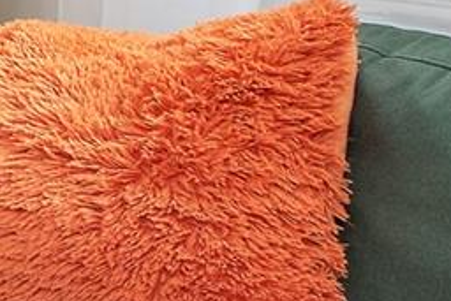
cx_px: -1129
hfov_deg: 9.4
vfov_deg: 10.4
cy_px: -151
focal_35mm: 128
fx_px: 1604
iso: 320
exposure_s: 1/50
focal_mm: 16
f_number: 10
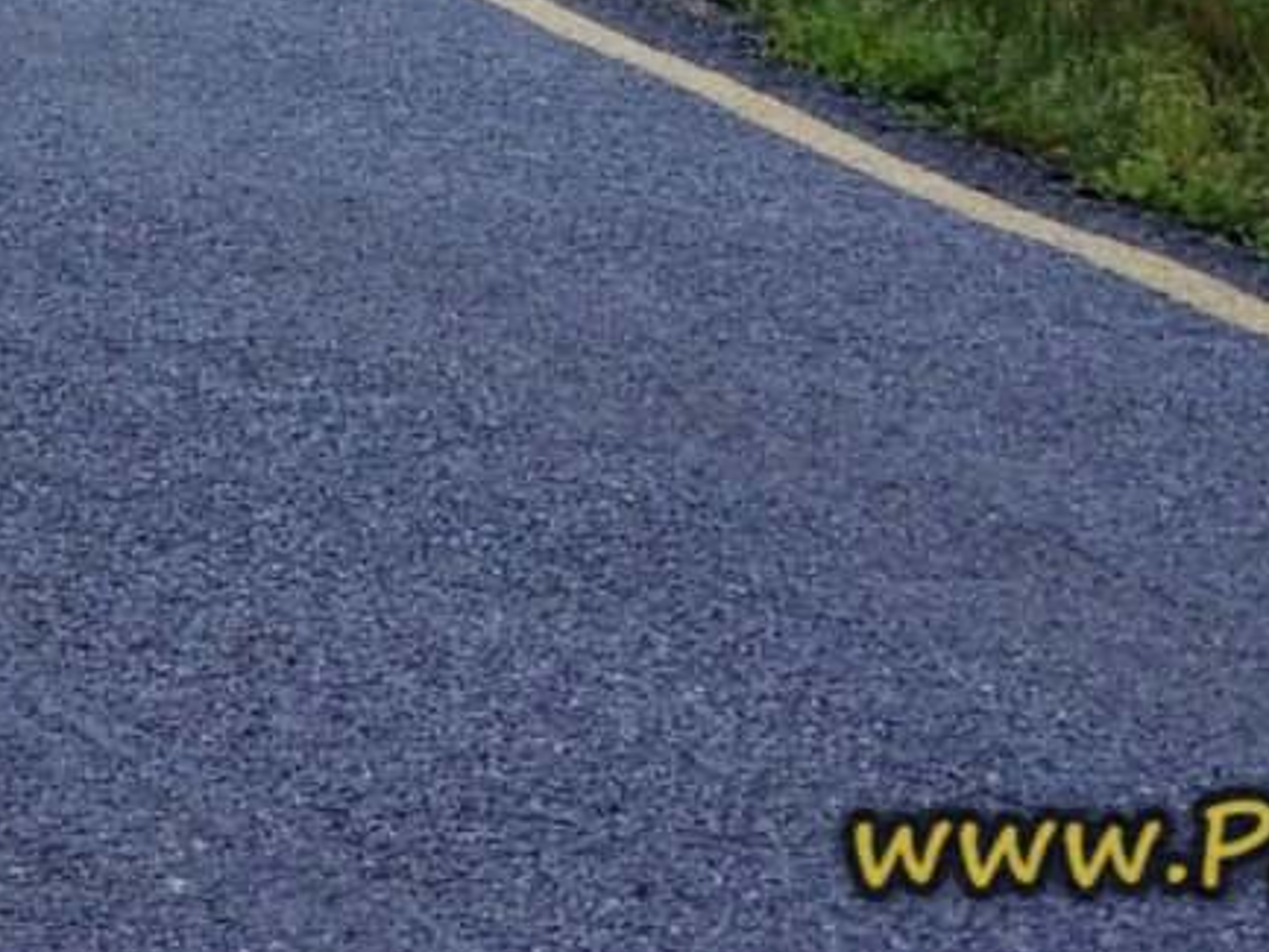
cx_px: -267
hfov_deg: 8.1
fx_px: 8874
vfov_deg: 5.9
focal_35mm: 242
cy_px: -1242
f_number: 2.4
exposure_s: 1/263
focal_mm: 6
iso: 25
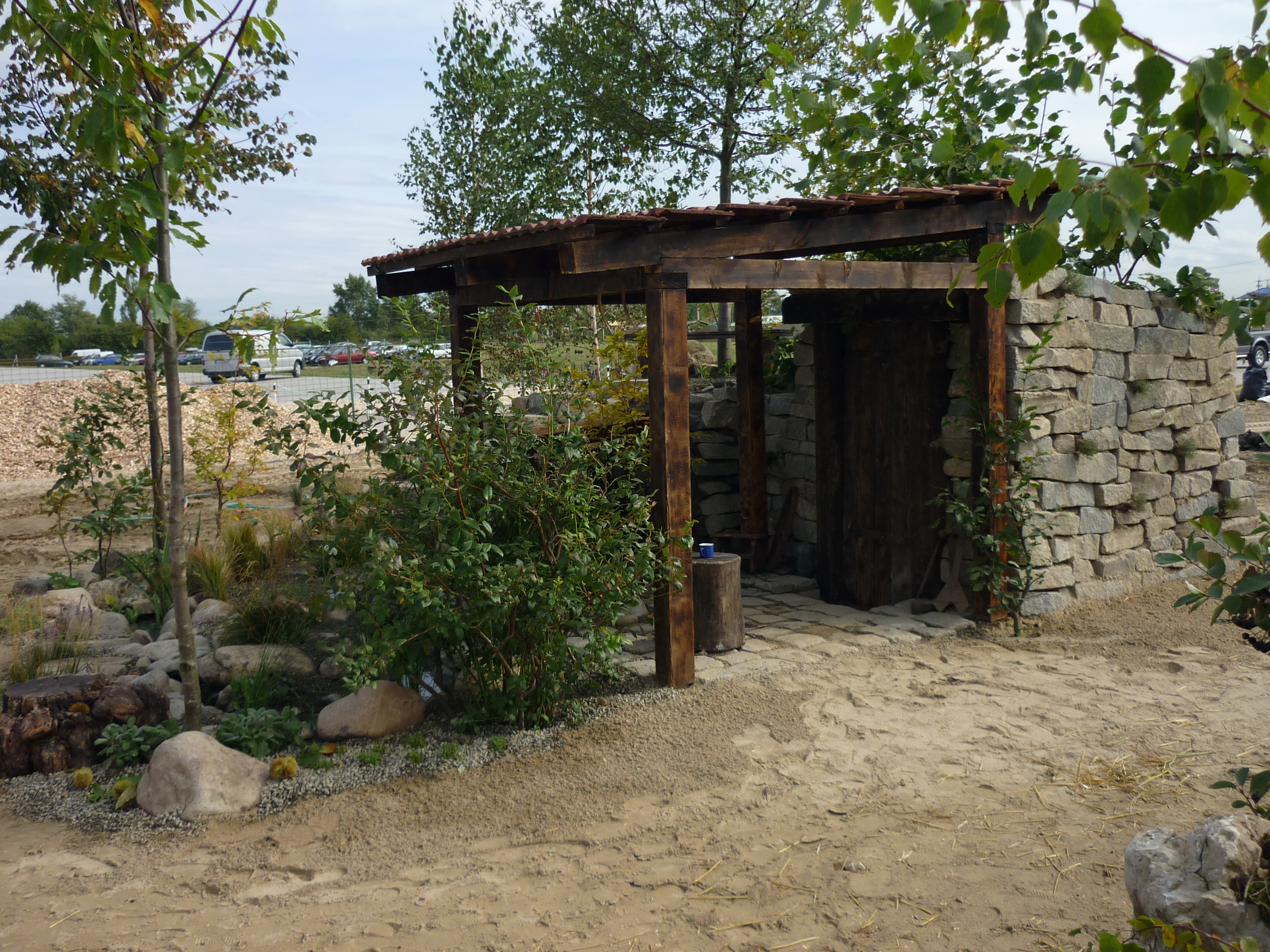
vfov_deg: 42.9
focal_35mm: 33
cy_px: 476
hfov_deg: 55.4
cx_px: 635
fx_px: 1211
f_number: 8
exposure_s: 1/125
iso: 80
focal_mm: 5.5
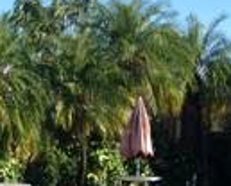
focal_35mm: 133
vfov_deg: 11.4
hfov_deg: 14.2
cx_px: -9
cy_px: 231
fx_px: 912
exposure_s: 1/935
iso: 50
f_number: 2.4
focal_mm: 4.28
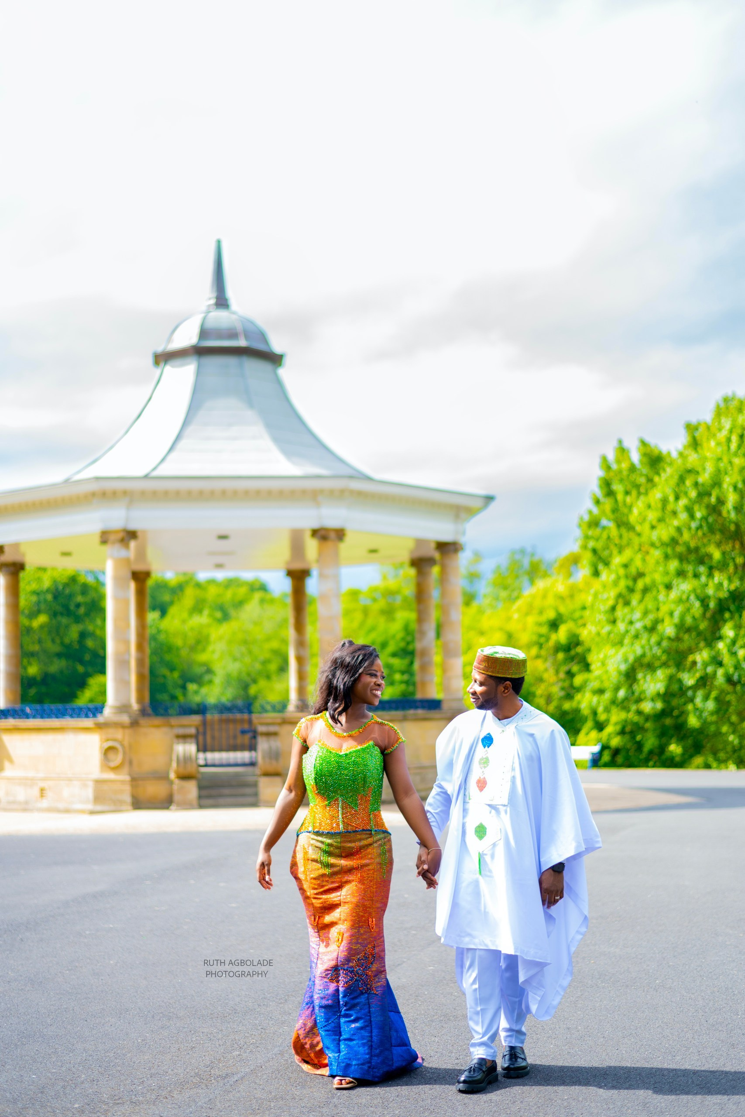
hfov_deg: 27.0
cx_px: 372
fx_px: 1552
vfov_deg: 39.6
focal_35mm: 50
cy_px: 558
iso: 100
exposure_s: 1/800
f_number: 1.8
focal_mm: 50
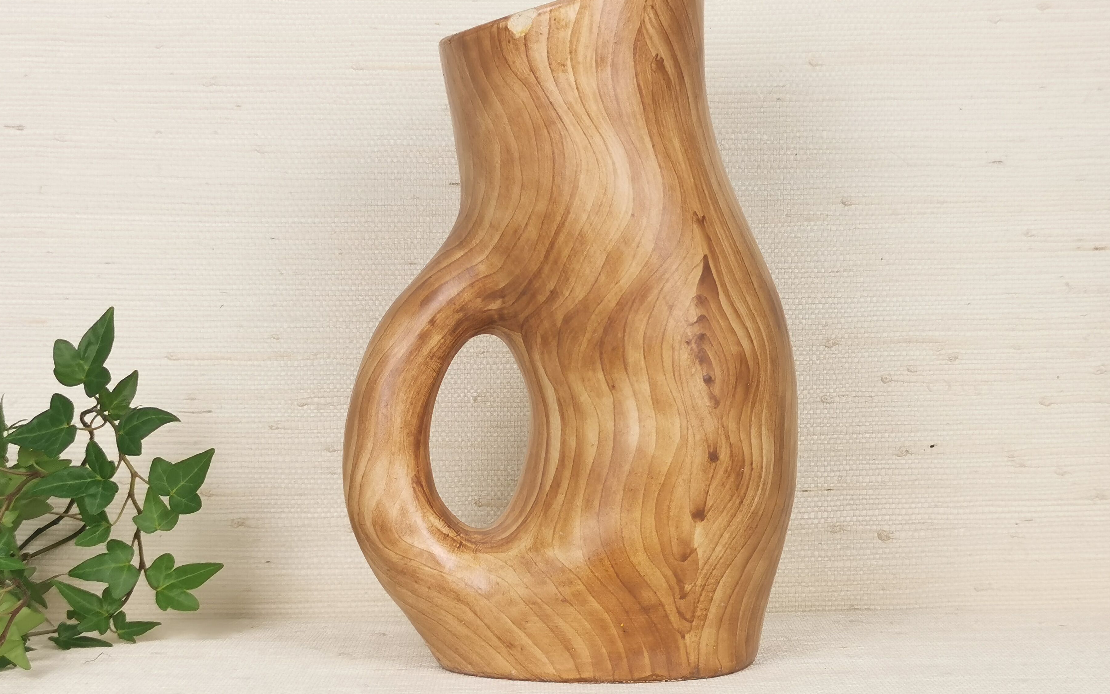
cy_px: 339
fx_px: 2390
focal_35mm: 79
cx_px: 555
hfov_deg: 26.1
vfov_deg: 16.5
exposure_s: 1/100
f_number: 1.8
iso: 50
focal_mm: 5.58
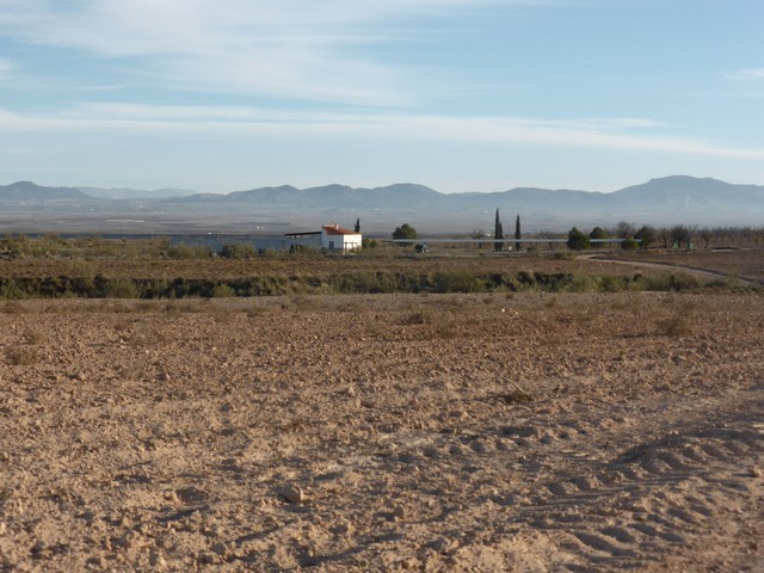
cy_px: 286
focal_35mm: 74
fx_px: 1633
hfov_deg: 26.3
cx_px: 382
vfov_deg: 19.9
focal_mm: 12.5
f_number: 5
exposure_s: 1/500
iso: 100
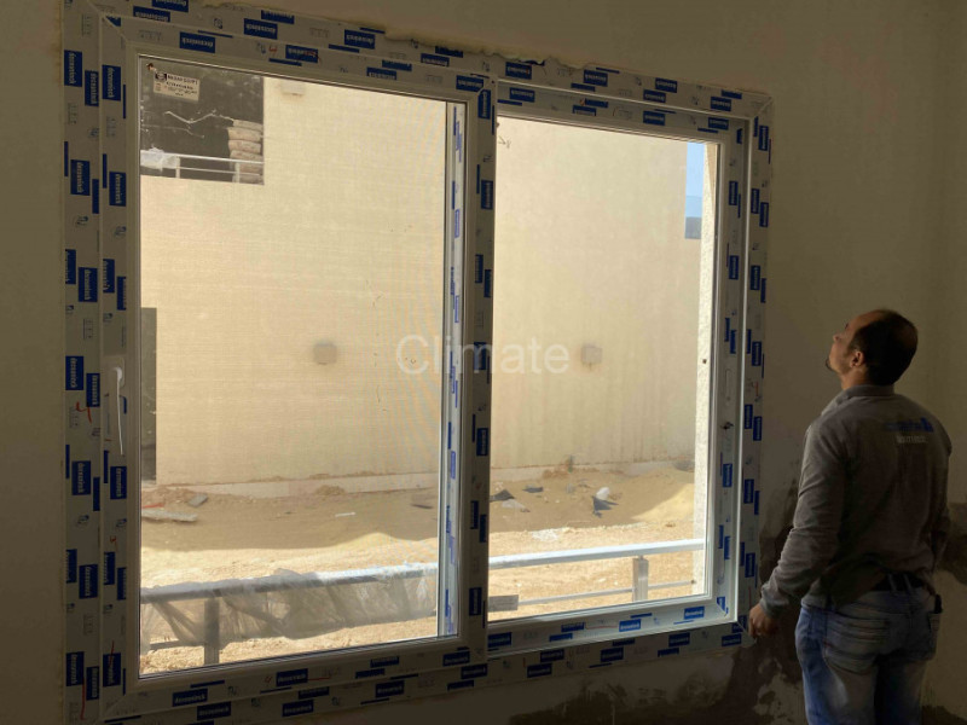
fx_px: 726
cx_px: 484
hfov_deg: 67.3
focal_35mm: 26
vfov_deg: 53.1
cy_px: 362
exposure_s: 1/1300
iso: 32
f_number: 1.8
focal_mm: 4.25
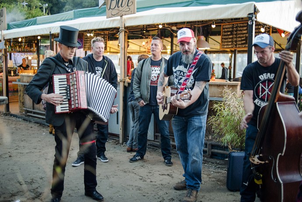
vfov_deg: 37.9
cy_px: 101
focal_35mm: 35
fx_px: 294
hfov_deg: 54.4
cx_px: 151
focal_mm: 35
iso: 3200
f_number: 2
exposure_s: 1/60
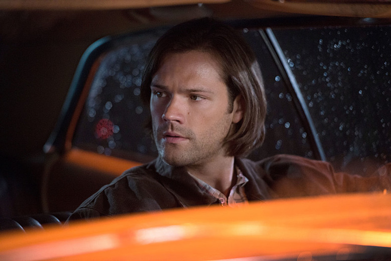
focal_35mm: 200
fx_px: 2172
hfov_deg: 10.3
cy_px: 130
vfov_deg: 6.9
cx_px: 196
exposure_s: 1/80
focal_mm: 200
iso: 3200
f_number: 2.8
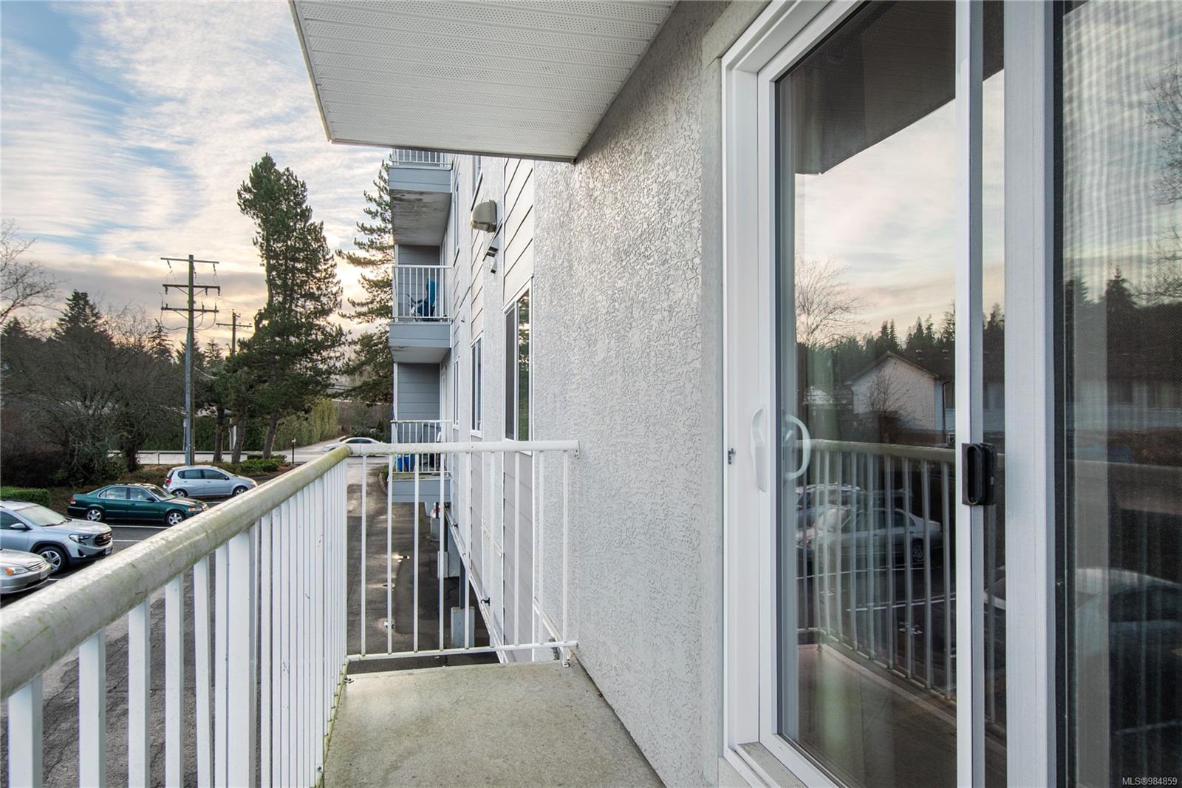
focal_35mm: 21
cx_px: 591
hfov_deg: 81.2
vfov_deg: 59.5
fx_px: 689
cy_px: 394
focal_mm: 14
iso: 320
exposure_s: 1/60
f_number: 8
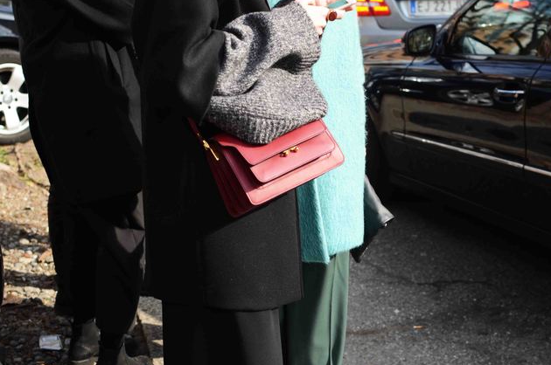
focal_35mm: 67
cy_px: 152
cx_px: 294
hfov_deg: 30.3
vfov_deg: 20.3
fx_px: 1018
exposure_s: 1/800
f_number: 3.2
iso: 200
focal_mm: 35
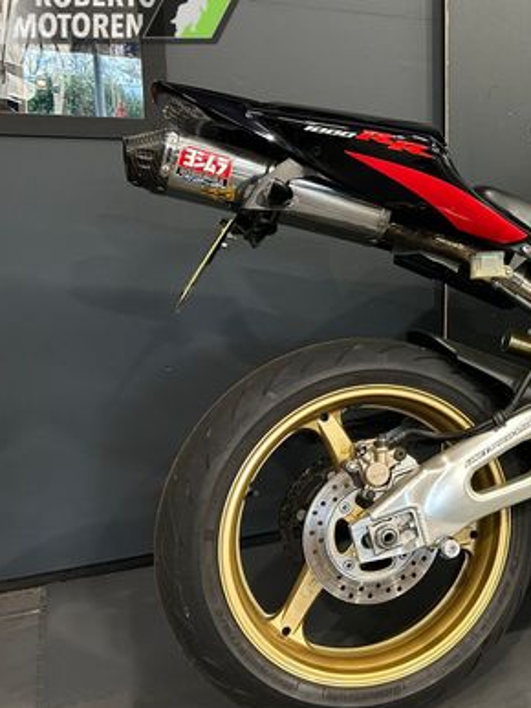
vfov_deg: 43.7
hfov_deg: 30.2
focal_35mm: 43
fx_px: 880
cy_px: 293
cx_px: 579
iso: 250
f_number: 1.5
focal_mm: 5.7
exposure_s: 1/60
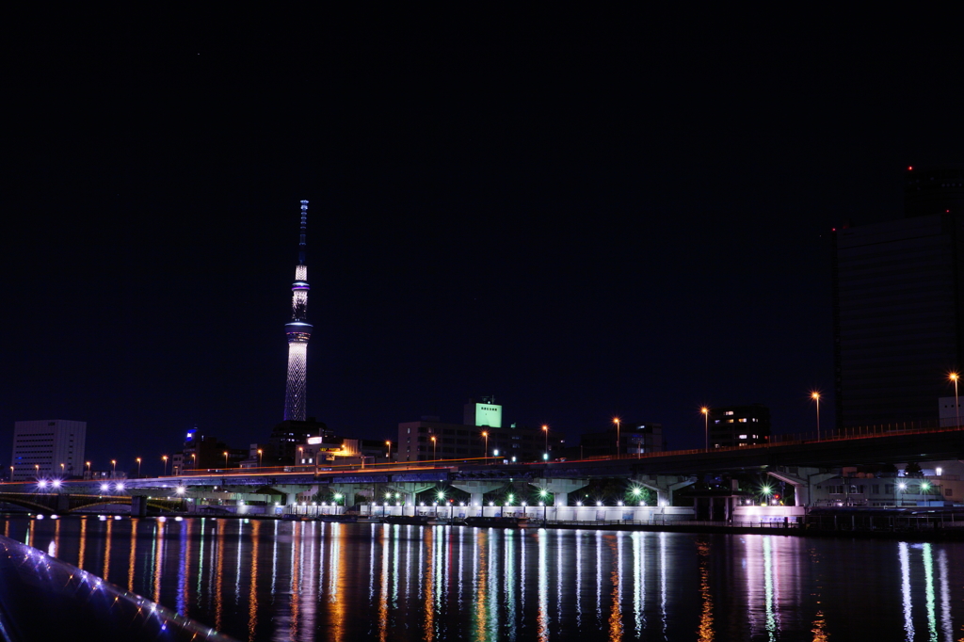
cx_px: 482
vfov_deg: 31.9
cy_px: 321
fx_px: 1124
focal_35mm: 42
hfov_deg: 46.4
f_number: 11
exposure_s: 6
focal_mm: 28
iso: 100
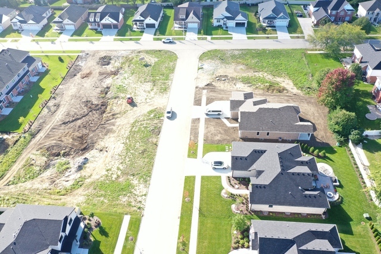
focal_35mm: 28
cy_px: 127
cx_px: 190
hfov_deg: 65.5
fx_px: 296
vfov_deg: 46.4
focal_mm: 10.26
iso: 100
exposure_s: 1/120
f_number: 4.5
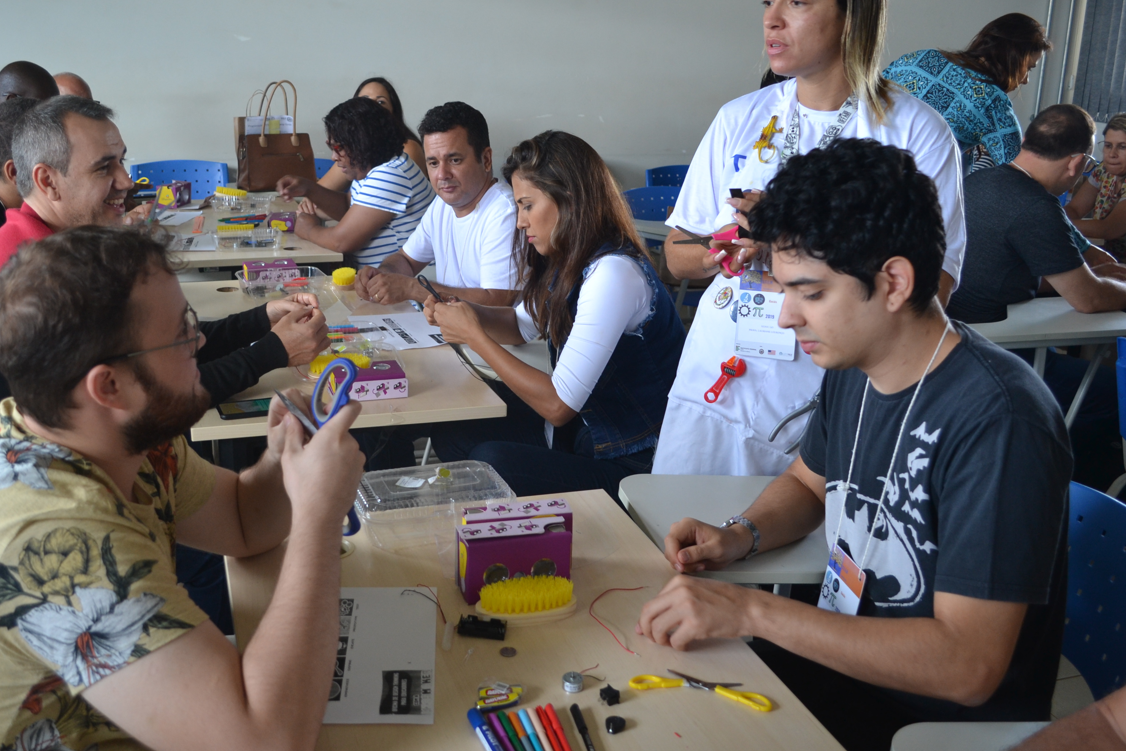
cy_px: 346
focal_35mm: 35
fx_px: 1095
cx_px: 483
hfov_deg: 54.2
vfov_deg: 37.8
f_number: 3.8
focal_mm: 20
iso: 400
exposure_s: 1/50
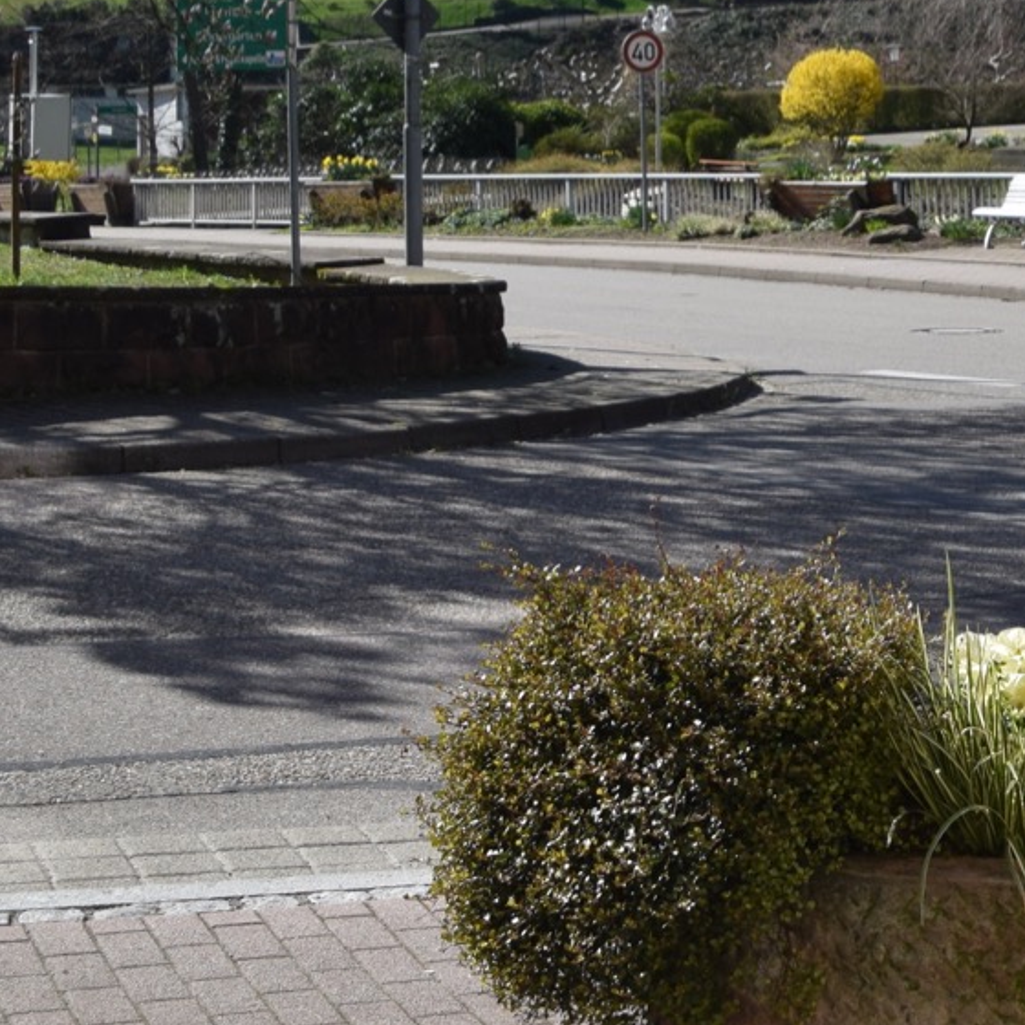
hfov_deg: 19.3
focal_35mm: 82
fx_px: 2747
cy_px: -36
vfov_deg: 20.4
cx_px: 1387
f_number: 9
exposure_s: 1/320
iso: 200
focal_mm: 18
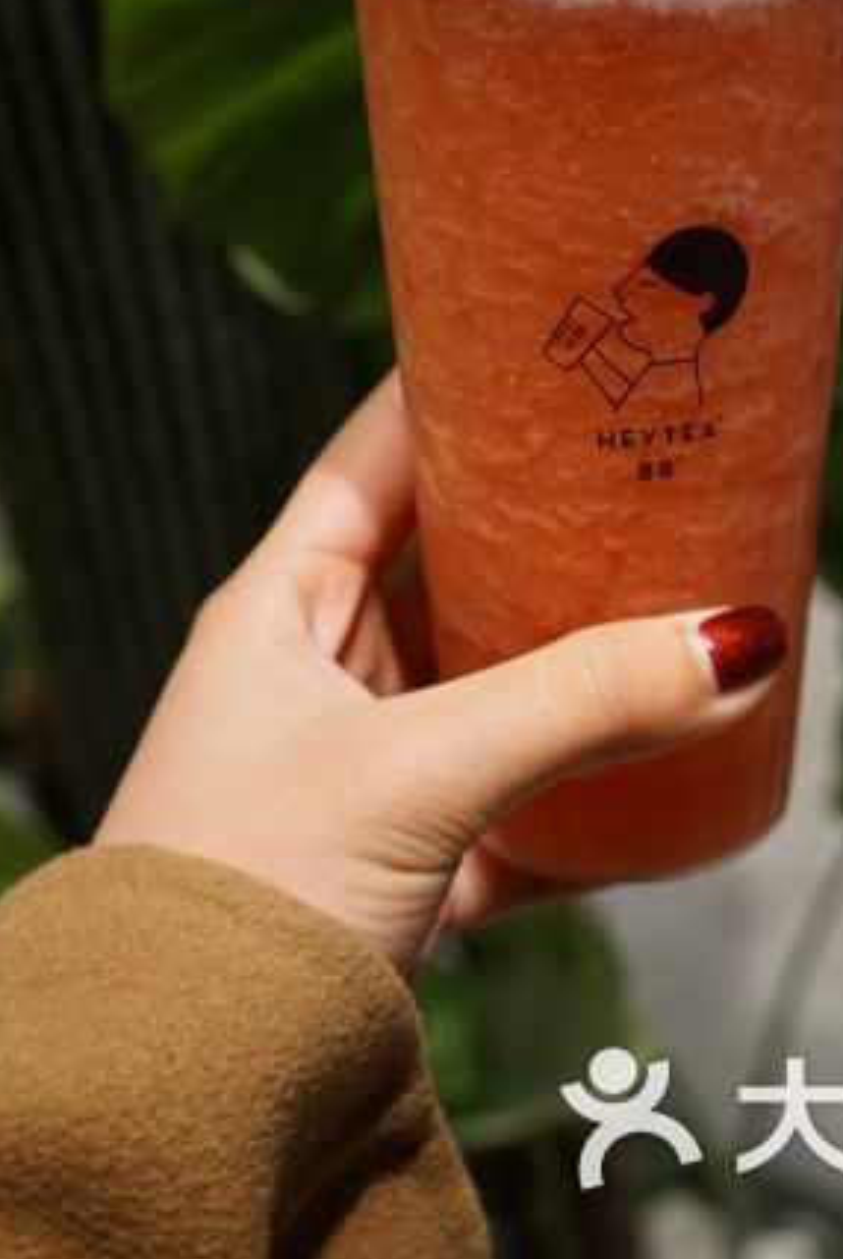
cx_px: 610
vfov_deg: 32.9
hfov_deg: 22.9
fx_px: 2066
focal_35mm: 59
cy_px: 239
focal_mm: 36
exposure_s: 1/60
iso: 1000
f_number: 5.6
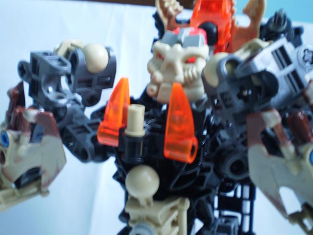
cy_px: 118
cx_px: 156
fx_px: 380
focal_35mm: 42
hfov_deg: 44.8
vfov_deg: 34.4
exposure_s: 1/2
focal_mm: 7.4
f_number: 3.5
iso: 200
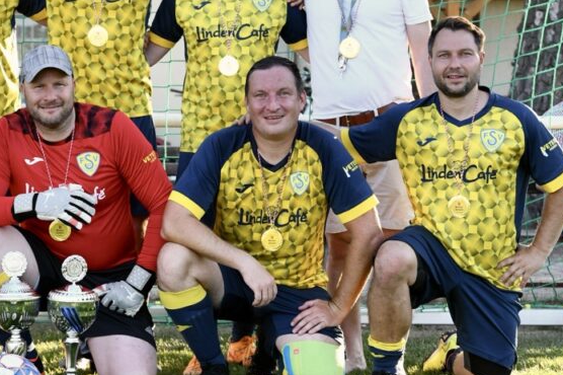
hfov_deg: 24.4
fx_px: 1266
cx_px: 59
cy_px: 182
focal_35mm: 81
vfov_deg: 16.8
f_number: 3.5
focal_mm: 44
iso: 1250
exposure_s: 1/1600
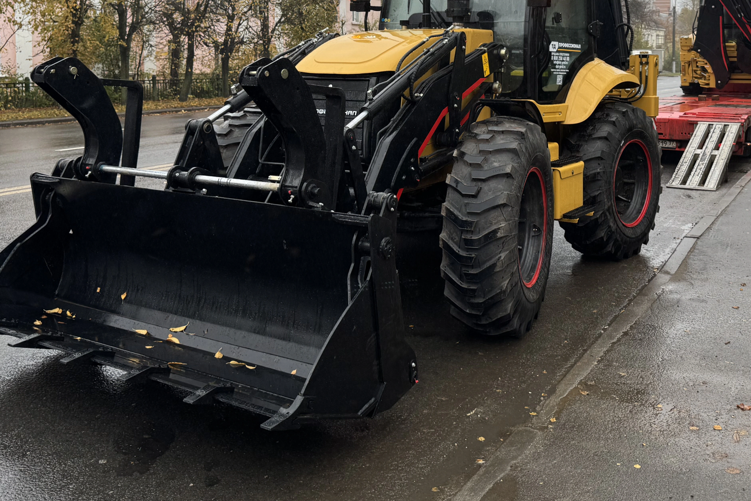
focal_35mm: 38
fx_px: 793
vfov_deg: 33.9
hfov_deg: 50.5
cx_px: 430
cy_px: 92
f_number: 1.78
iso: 80
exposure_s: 1/553
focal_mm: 6.76
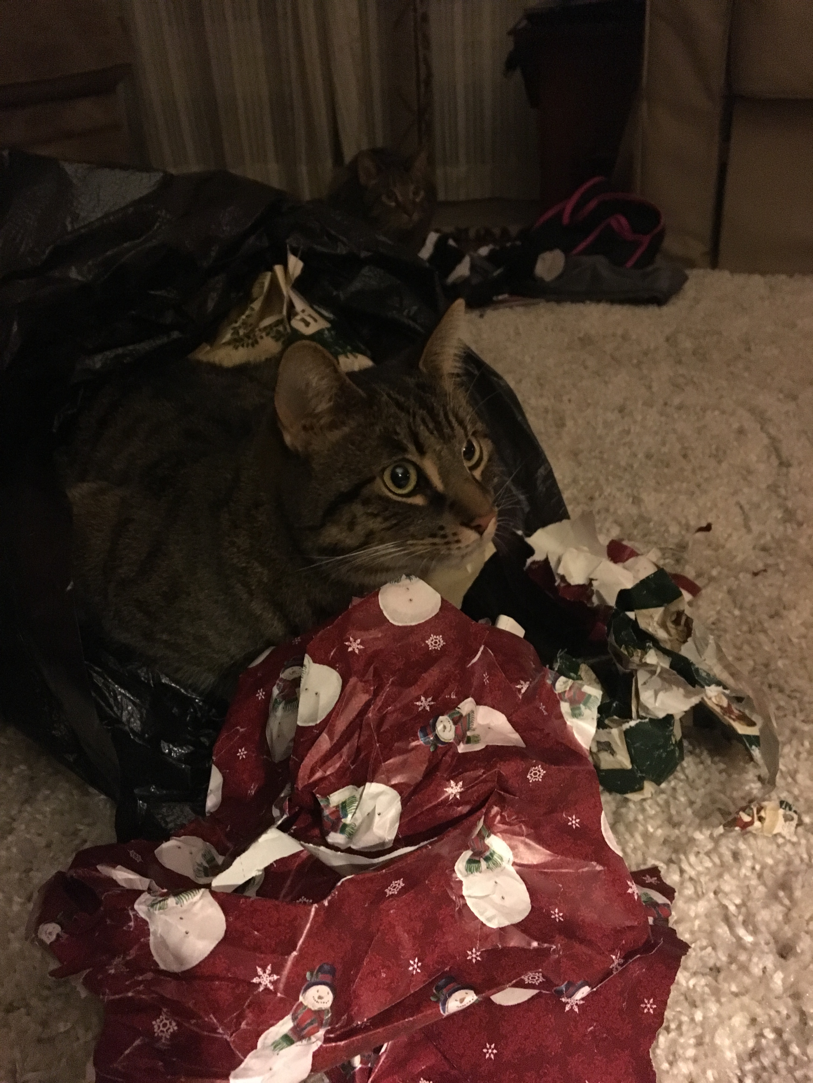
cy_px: 542
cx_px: 406
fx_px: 908
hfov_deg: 48.2
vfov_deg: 61.7
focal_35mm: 29
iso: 800
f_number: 2.2
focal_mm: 4.15
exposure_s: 1/15
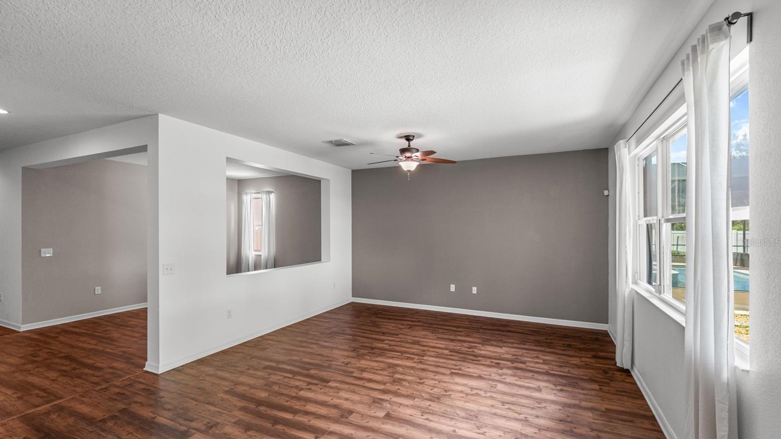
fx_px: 311
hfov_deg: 103.0
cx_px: 384
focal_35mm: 15
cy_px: 242
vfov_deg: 70.4
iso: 200
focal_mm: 14
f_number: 4
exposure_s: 1/40
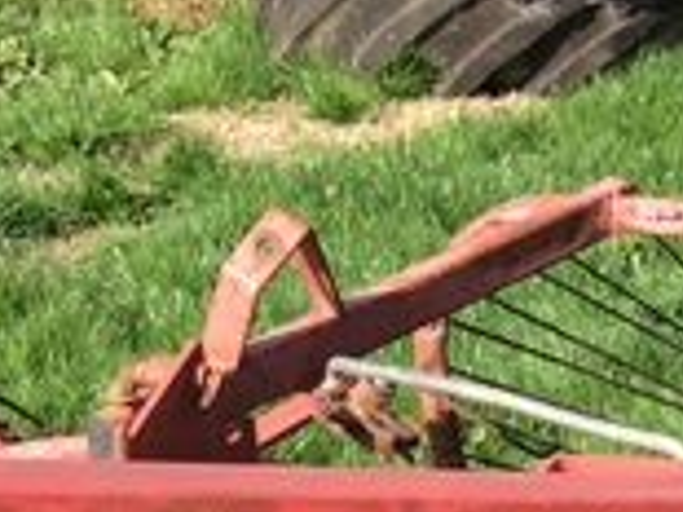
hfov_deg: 14.5
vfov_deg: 10.2
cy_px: 978
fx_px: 2681
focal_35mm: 136
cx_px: 423
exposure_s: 1/657
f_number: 2.4
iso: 32
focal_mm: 3.3
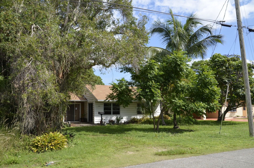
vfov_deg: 41.5
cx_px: 127
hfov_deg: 59.6
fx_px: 222
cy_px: 84
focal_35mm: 32
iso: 100
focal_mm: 21
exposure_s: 1/250
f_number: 8
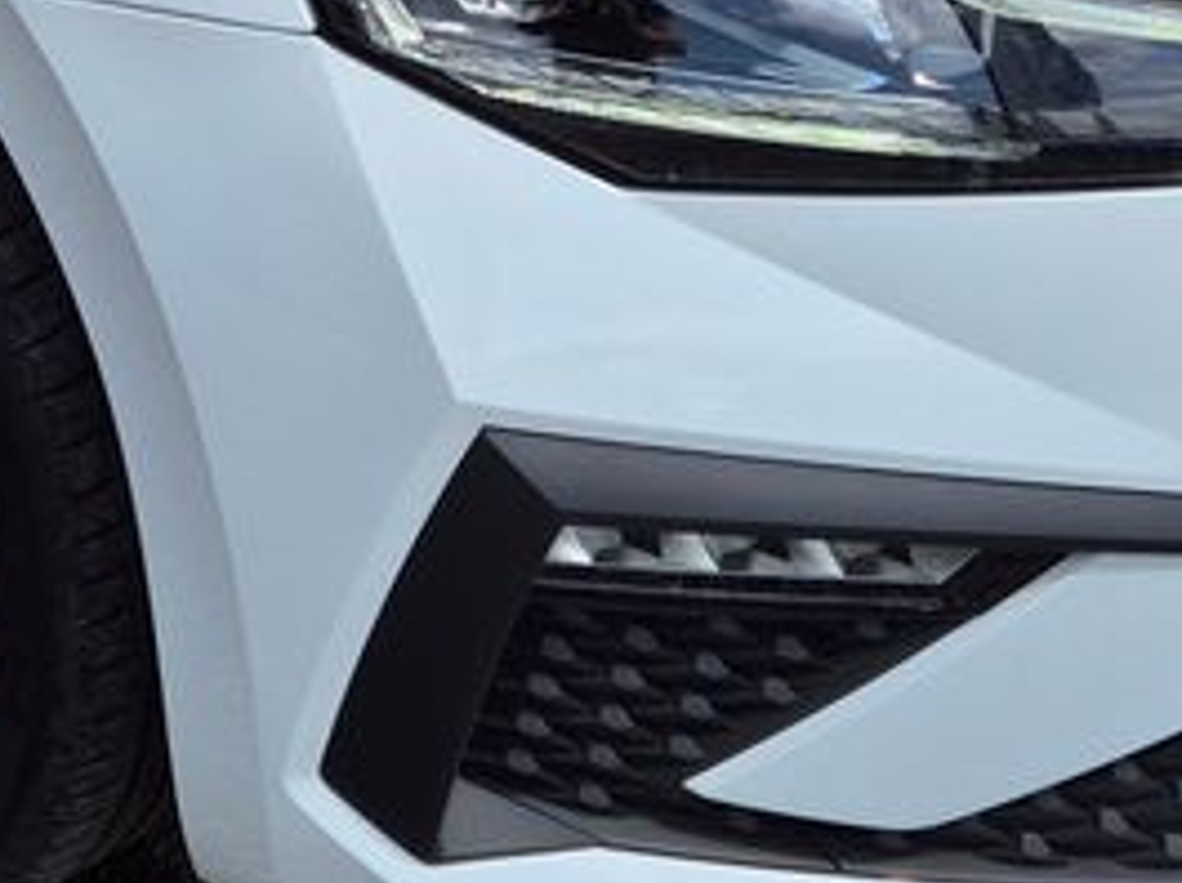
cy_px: -201
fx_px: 3035
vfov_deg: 15.9
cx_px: 223
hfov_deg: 21.7
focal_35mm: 89
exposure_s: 1/2944
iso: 25
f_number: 1.8
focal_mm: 5.4
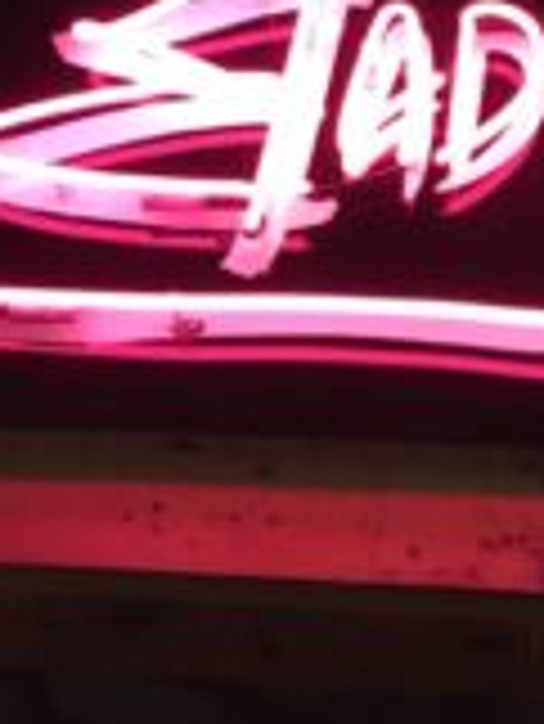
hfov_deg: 20.3
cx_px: 432
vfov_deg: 26.2
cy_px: 90
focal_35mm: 72
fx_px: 1507
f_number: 2.2
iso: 50
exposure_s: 1/30
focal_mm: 4.15
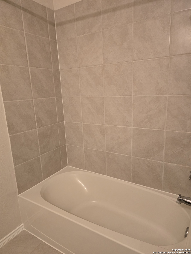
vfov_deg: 73.9
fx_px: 169
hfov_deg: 58.9
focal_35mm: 23
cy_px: 127
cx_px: 96
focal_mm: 6.3
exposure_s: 1/120
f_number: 1.7
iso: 800
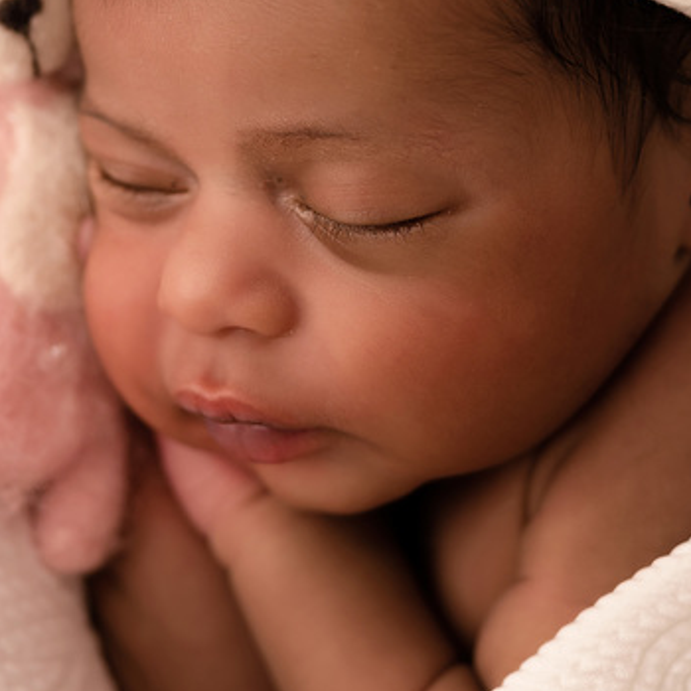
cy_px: 117
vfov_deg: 16.9
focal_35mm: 102
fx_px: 2304
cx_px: 393
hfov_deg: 17.1
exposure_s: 1/100
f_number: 2.8
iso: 160
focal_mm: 35
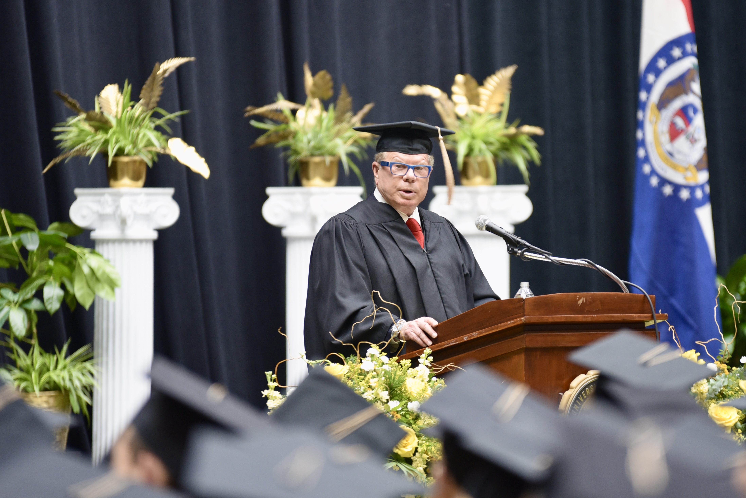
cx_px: 419
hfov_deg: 8.5
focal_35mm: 242
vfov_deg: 5.7
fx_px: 5017
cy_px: 206
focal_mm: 200
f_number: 2.8
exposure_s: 1/25
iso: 500
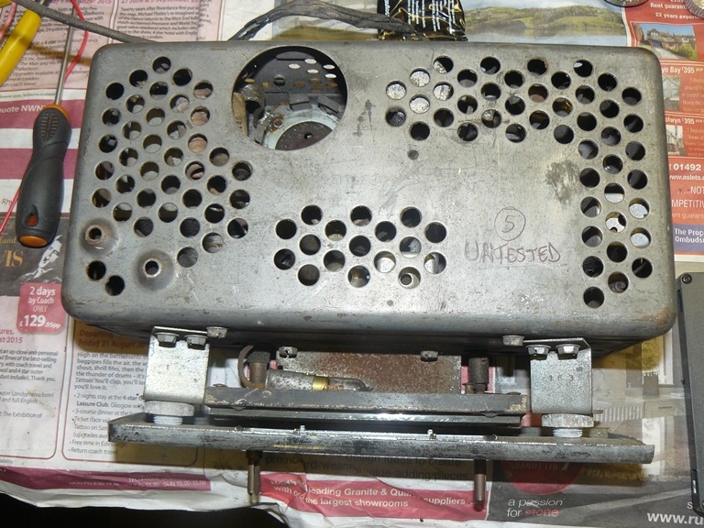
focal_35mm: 36
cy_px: 264
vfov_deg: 39.7
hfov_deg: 51.4
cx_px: 352
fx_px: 732
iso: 100
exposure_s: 1/30
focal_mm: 6
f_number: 4
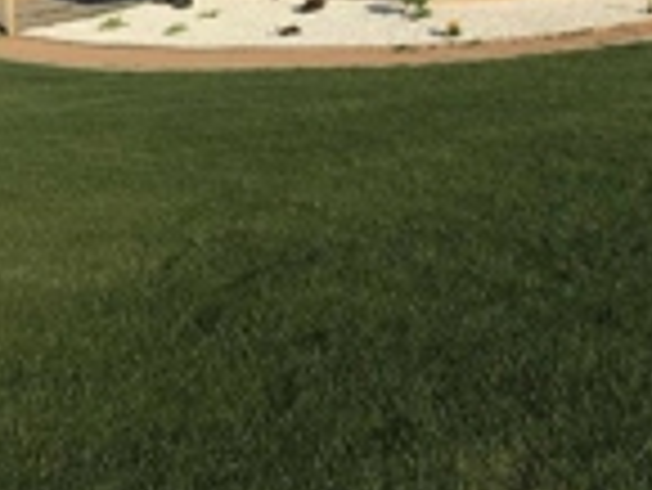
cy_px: -63
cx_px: 863
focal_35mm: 80
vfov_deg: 17.7
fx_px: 1508
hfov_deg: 21.8
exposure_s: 1/1637
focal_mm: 4.15
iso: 25
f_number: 2.2
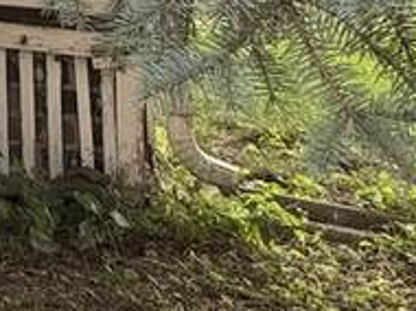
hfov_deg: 9.4
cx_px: -852
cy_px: -672
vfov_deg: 7.8
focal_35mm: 162
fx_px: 1944
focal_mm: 6.76
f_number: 1.78
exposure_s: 1/153
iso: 64
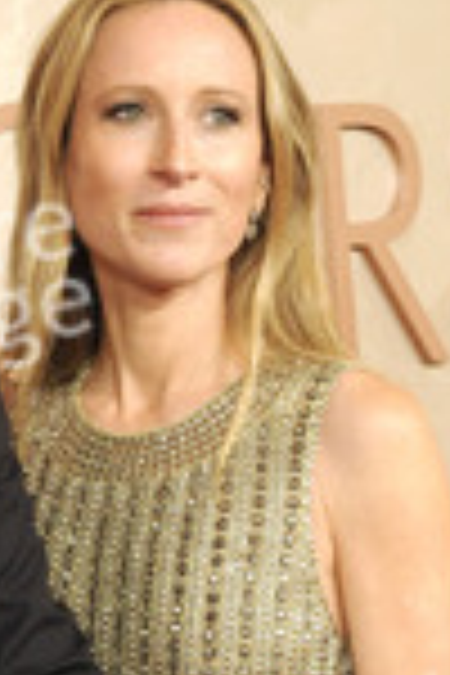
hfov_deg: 4.3
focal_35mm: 319
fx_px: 5981
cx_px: -7
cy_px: 536
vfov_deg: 6.5
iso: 2500
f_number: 7.1
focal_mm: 120
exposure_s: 1/100
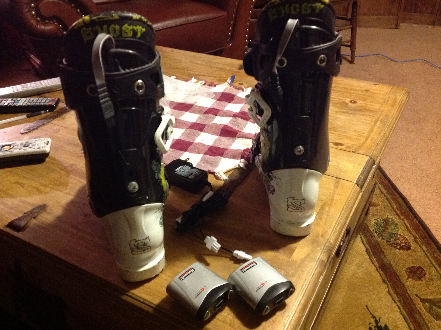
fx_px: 445
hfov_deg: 52.7
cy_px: 165
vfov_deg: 40.6
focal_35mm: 35
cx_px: 220
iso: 640
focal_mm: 4.28
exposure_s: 1/15
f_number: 2.4
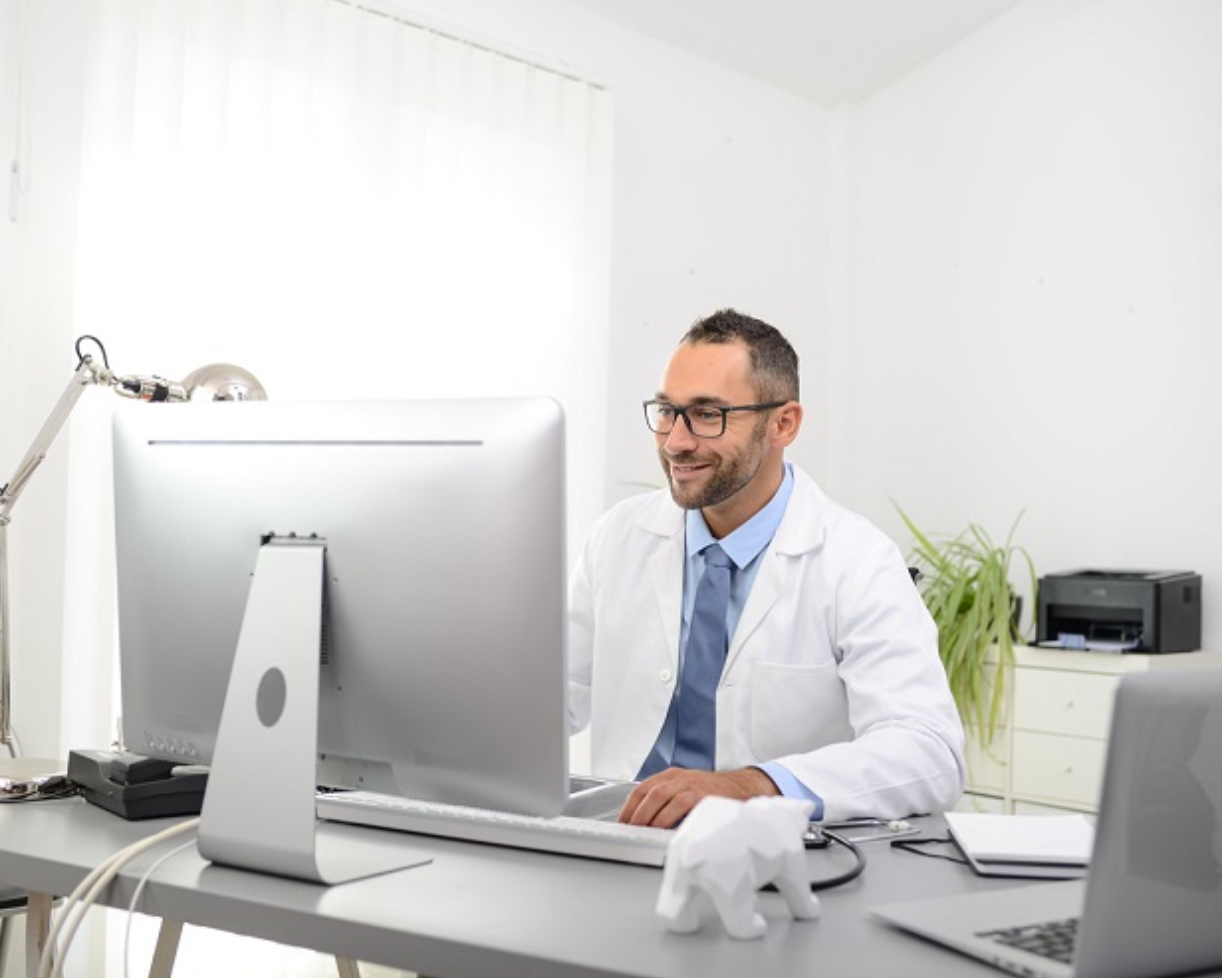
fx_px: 1447
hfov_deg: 45.7
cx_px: 557
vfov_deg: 37.3
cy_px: 486
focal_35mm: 40
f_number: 2.8
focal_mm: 35
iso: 100
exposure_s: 1/160
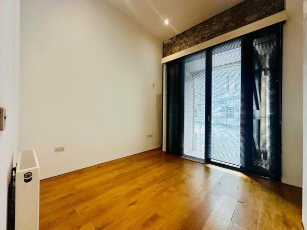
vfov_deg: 85.7
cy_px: 115
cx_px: 154
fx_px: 124
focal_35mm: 14
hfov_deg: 102.1
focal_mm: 2.22
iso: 160
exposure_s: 1/100
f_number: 2.2
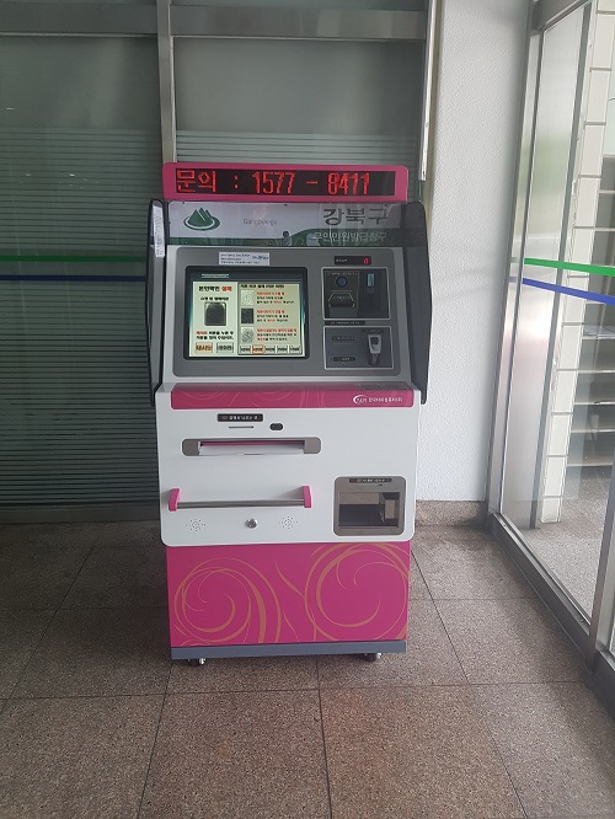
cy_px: 410
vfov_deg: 67.3
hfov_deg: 53.1
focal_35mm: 26
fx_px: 616
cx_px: 308
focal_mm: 4.2
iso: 80
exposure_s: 1/60
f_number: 1.7
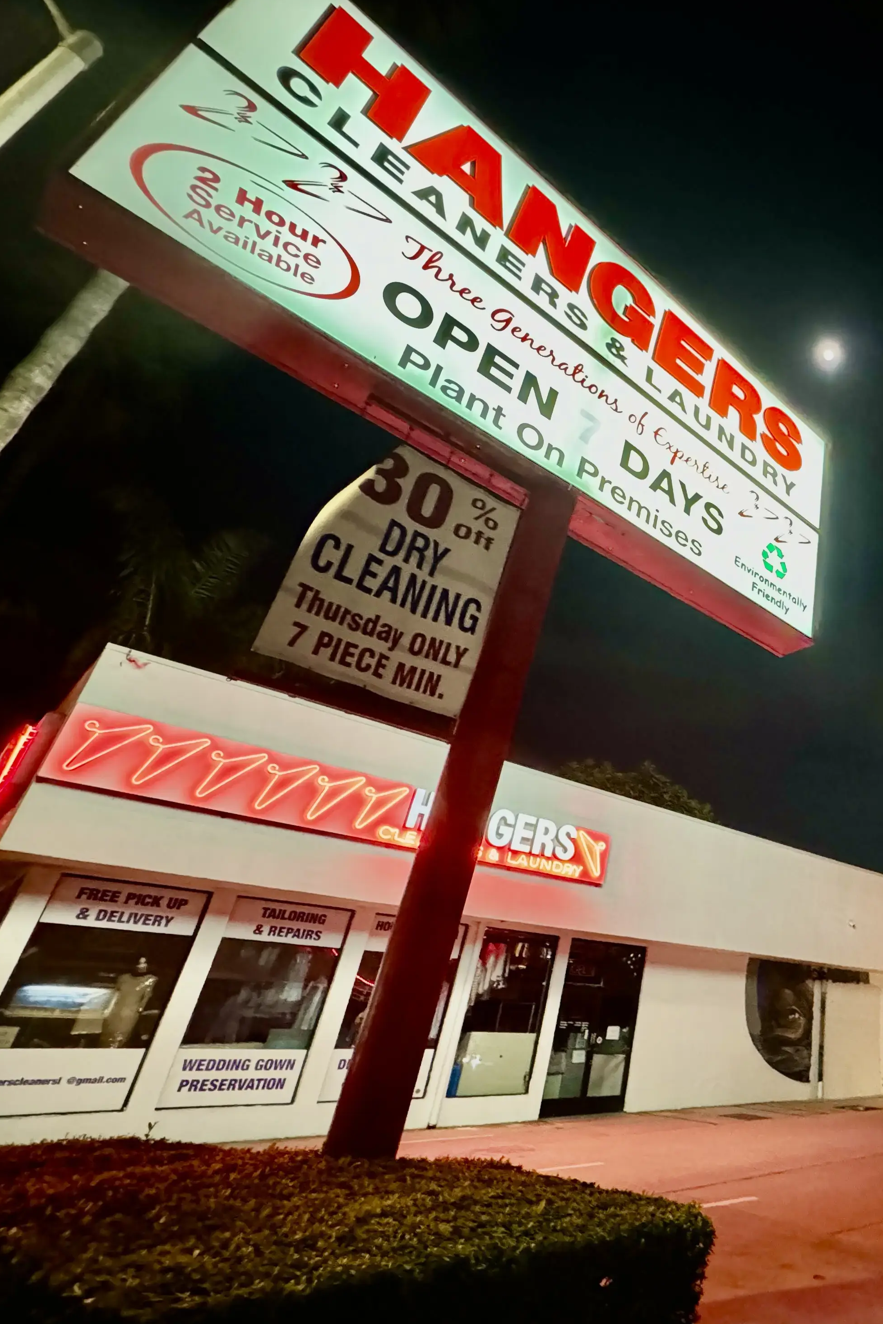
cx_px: 856
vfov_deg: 84.0
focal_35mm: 20
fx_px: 736
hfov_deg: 51.4
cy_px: 672
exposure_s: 1/40
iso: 1250
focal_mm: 2.22
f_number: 2.2
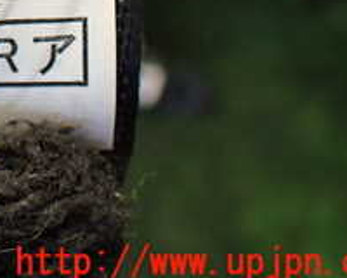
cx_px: -113
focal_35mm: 88
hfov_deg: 19.9
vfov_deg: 16.3
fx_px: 904
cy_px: -106
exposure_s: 1/125
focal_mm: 5.4
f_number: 2.3
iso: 320
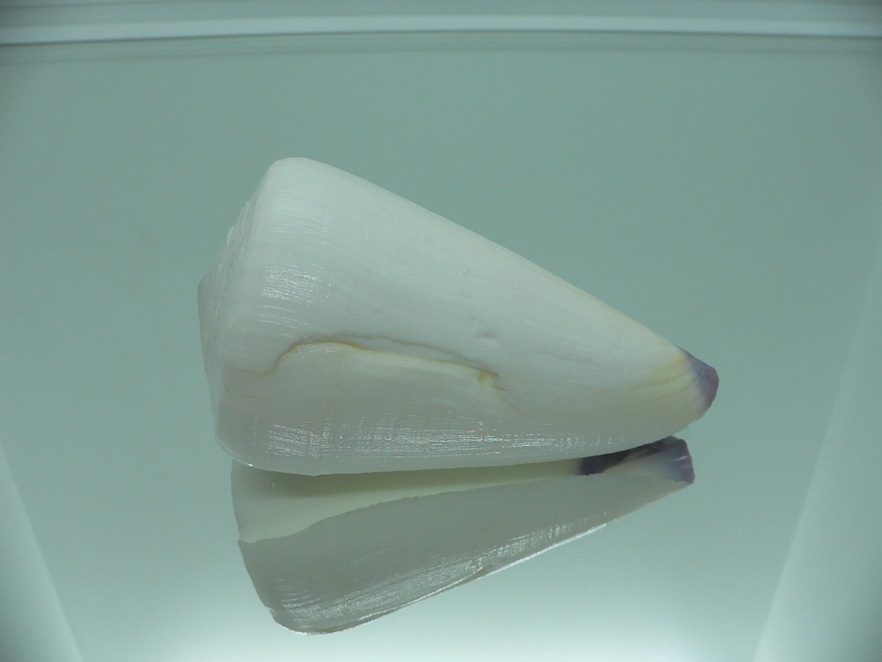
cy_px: 331
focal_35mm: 35
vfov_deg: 40.7
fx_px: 892
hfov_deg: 52.6
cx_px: 441
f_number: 2.8
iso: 80
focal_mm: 4.6
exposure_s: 1/80
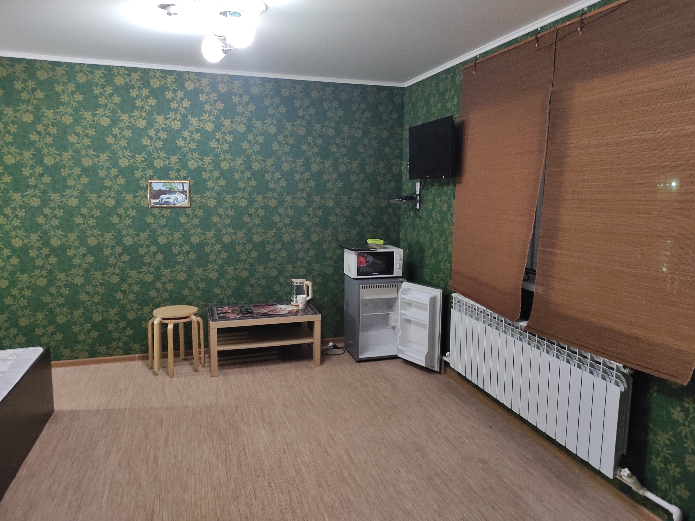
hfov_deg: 69.4
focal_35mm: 25
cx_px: 348
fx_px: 502
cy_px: 260
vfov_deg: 54.9
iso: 1021
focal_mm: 5.43
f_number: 1.89
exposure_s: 1/20
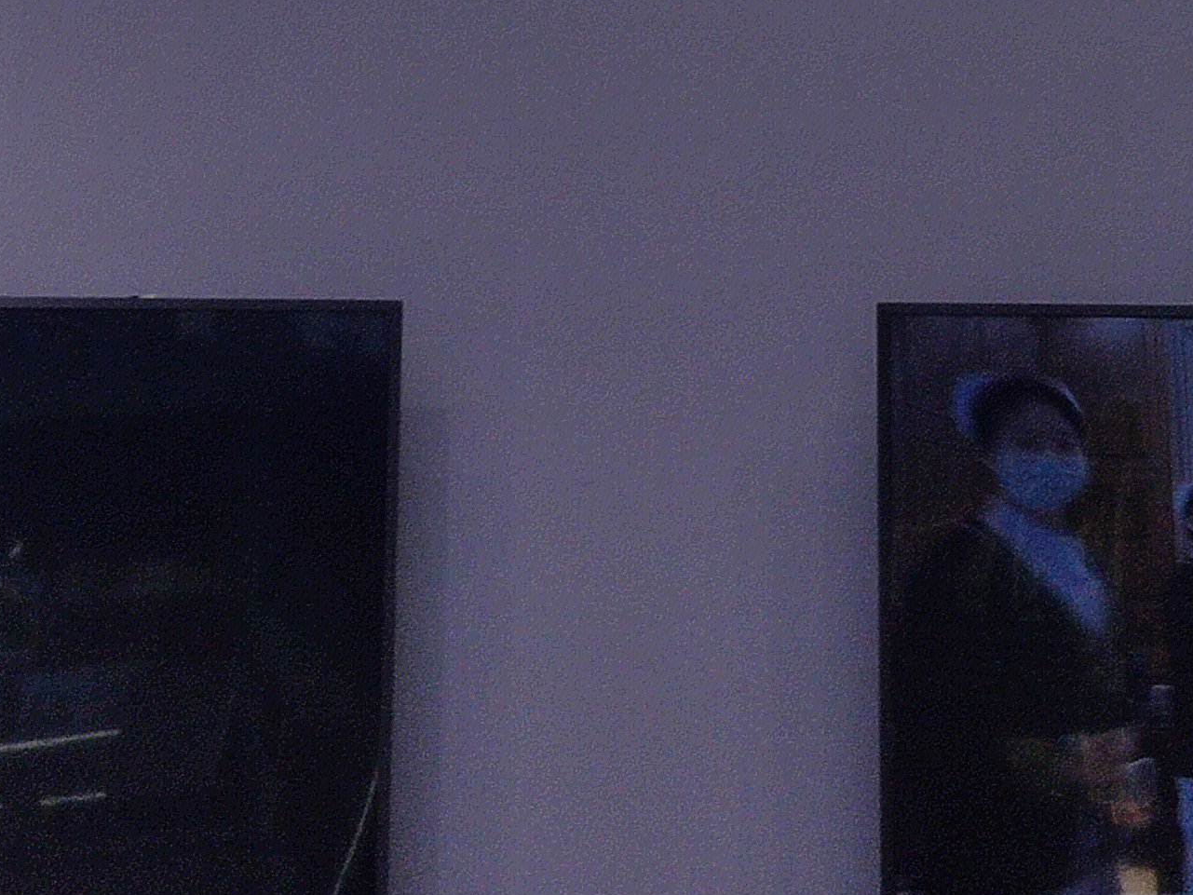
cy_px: -200
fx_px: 4412
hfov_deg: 15.4
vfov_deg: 11.3
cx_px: 619
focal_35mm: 128
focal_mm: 4.75
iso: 112
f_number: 1.75
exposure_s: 1/2920
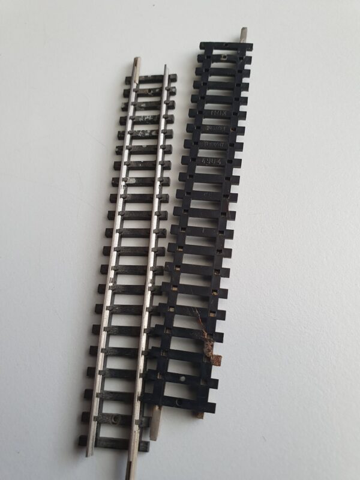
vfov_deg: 67.3
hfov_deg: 53.1
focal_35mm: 26
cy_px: 240
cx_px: 180
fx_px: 361
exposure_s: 1/50
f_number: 2.4
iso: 200
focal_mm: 4.32
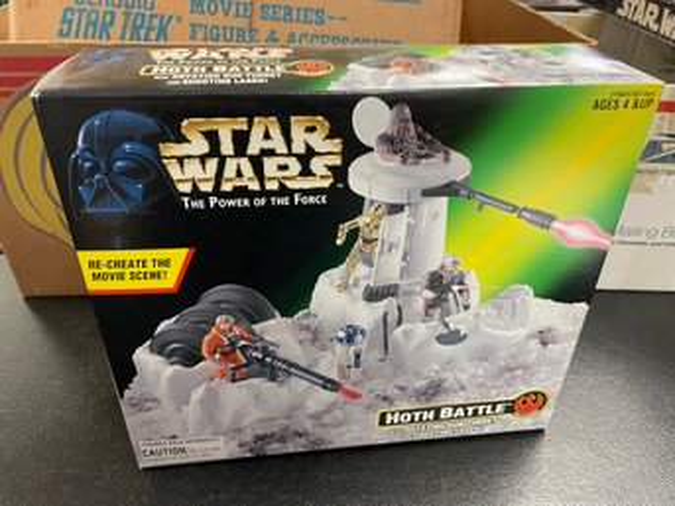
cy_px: 253
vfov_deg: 53.0
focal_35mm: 26
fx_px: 507
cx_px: 338
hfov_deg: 67.3
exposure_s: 1/60
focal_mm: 4.2
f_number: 1.6
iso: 250
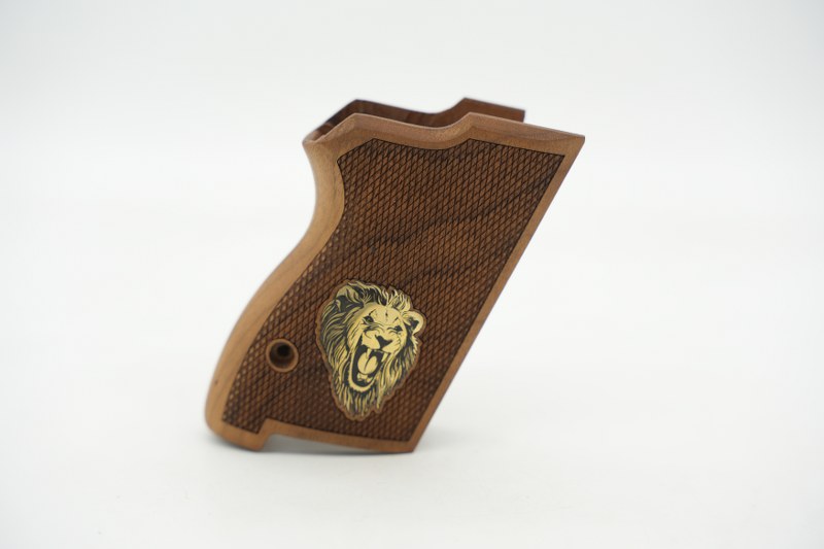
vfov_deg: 19.4
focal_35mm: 70
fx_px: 1602
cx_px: 412
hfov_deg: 28.8
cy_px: 274
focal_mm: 70
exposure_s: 1/100
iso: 100
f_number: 4.5
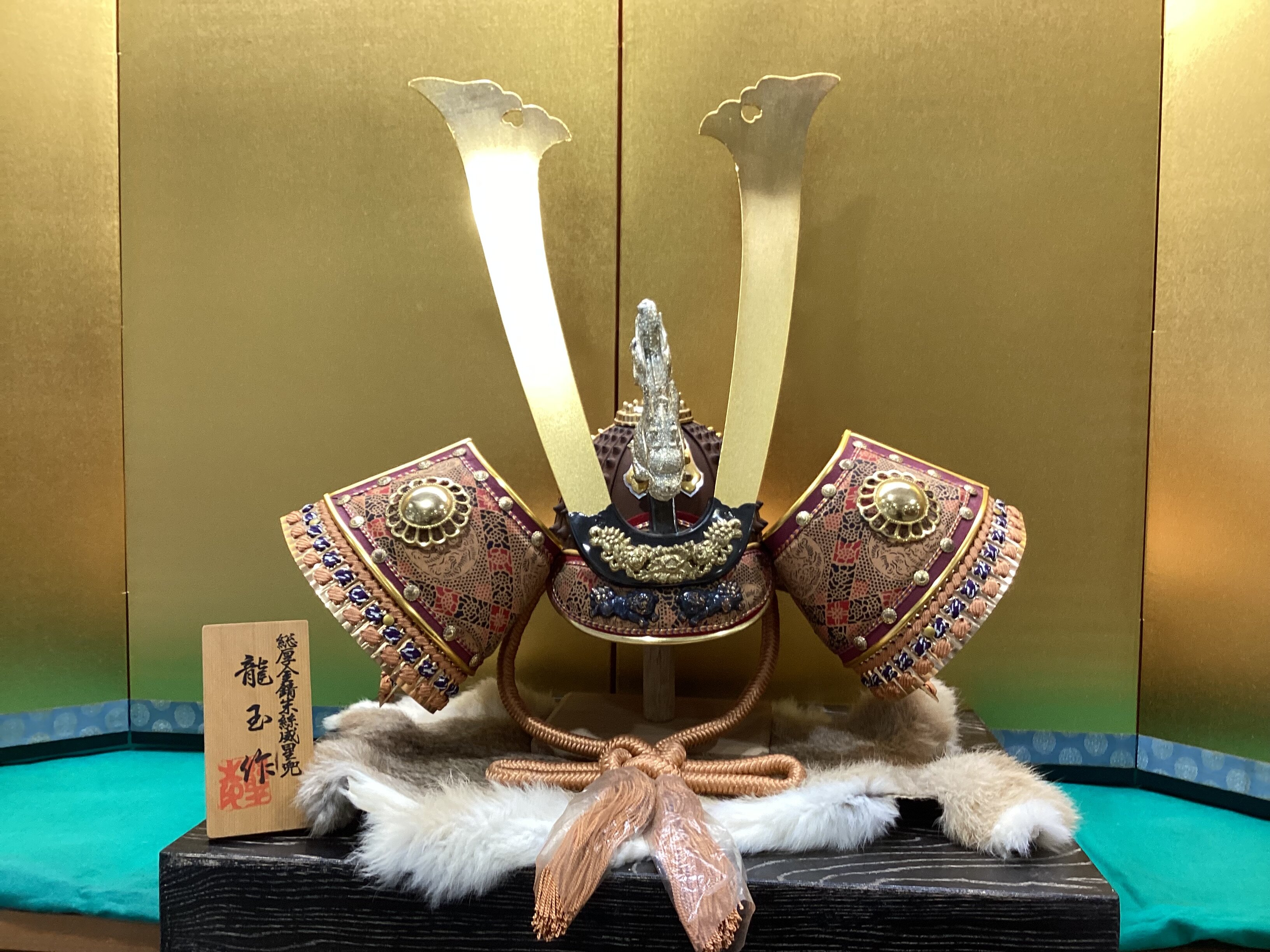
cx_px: 635
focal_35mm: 31
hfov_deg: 58.4
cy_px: 476
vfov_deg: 45.4
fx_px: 1137
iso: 100
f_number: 2.4
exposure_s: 1/50
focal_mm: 3.3
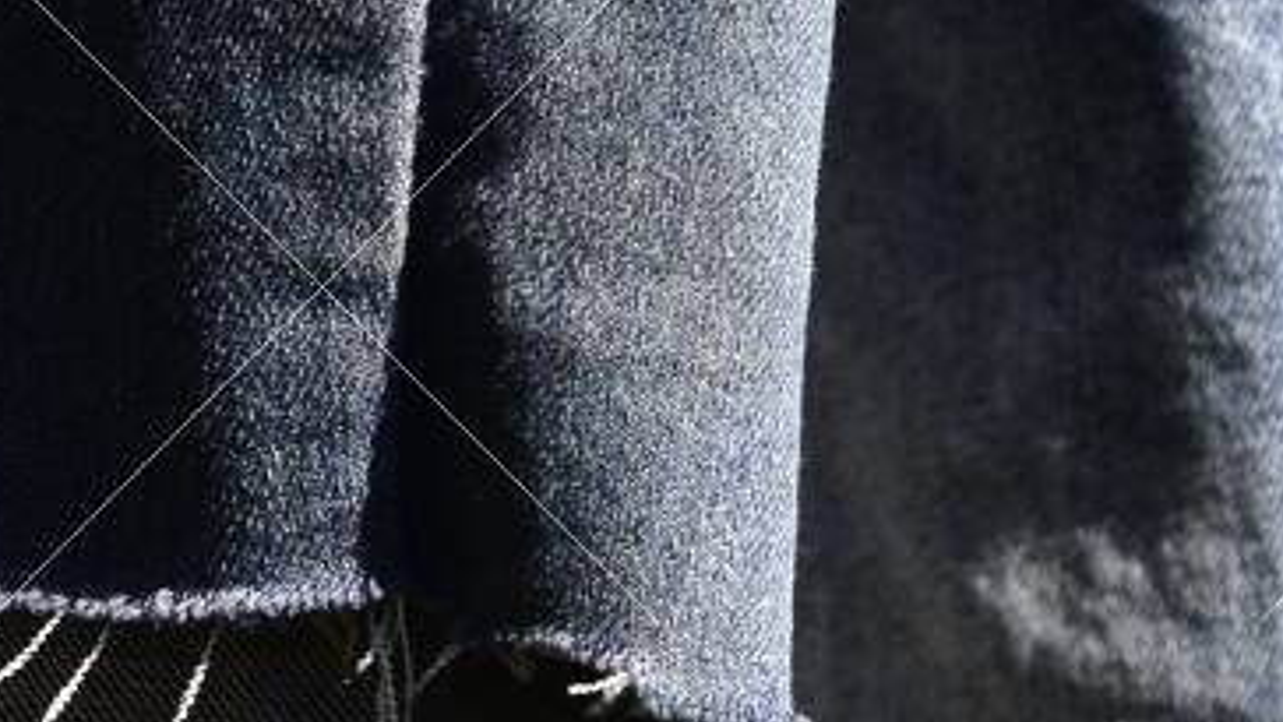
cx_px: 321
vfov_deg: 3.8
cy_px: 787
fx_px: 10822
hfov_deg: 6.8
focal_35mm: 318
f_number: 8
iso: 200
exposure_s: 1/250
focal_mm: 85
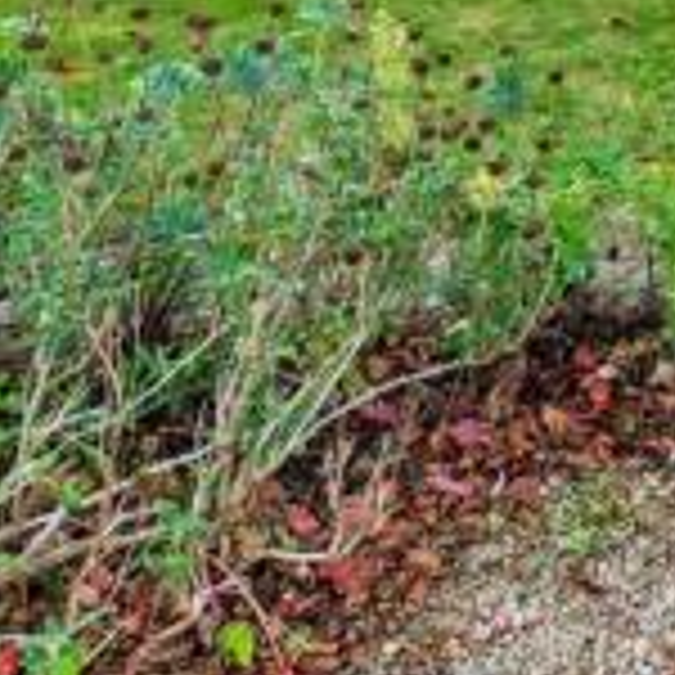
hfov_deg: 18.9
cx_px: 999
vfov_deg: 18.2
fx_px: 1787
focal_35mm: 81
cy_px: -434
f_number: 5.6
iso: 400
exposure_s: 1/640
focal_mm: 14
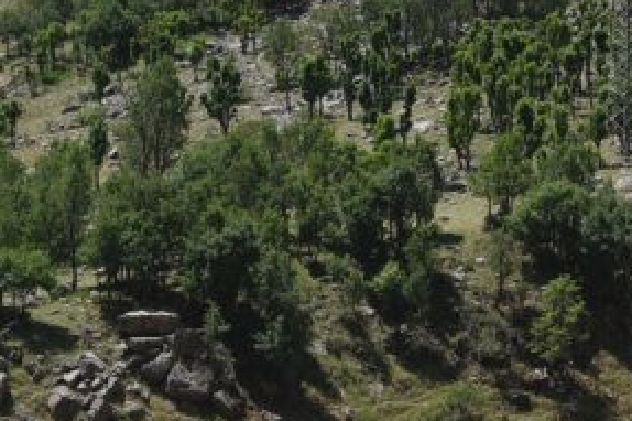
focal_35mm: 145
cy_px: -411
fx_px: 2544
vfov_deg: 8.9
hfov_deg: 13.6
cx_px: 828
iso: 100
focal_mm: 32
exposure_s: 1/500
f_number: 5.6
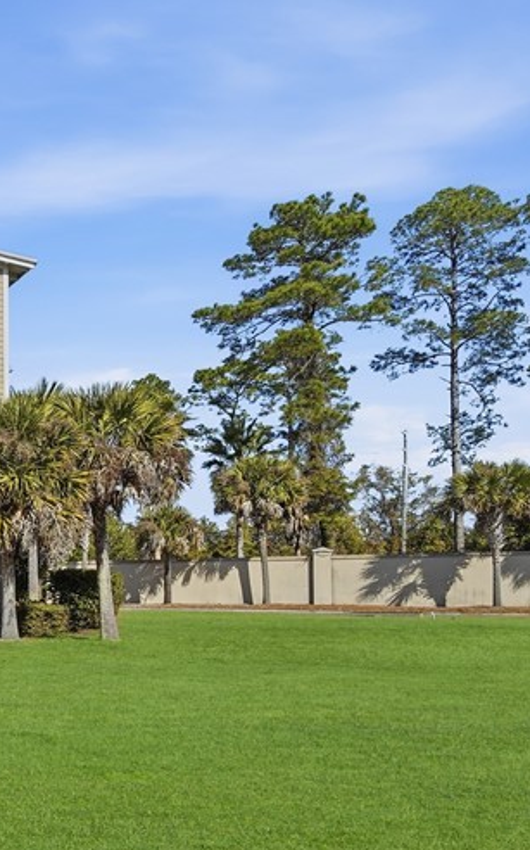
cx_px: -339
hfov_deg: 24.1
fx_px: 833
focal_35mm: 36
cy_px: 591
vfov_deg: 52.6
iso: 320
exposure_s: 1/4000
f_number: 9
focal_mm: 16
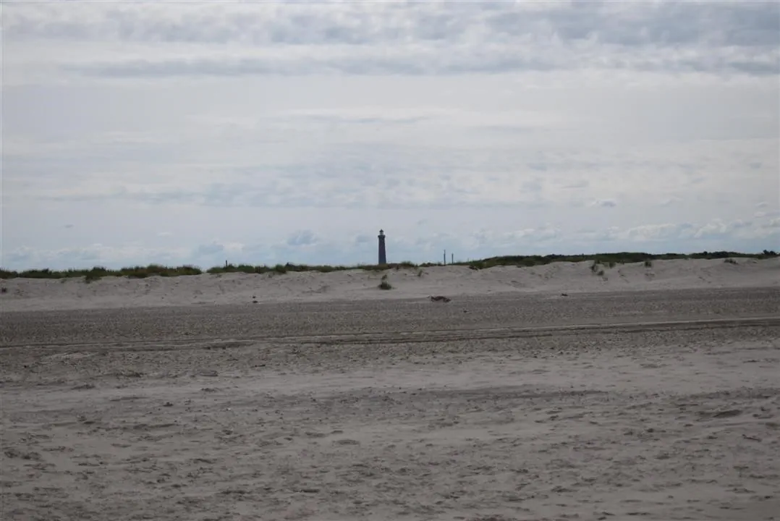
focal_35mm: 82
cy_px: 260
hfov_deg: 24.6
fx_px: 1788
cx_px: 390
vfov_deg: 16.6
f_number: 5.6
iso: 200
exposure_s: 1/3200
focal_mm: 55
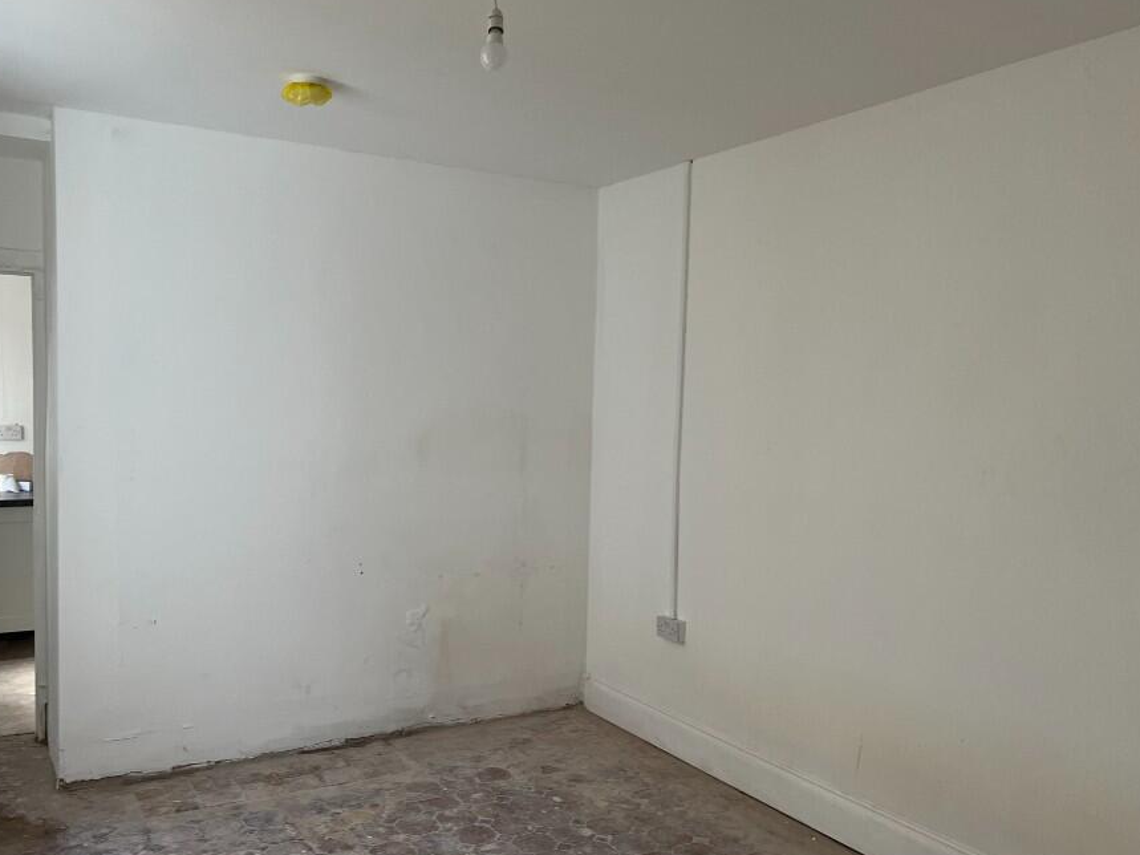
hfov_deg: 58.2
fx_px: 1021
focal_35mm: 31
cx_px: 512
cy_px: 471
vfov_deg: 45.4
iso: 125
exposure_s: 1/110
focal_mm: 5.7
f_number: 1.5
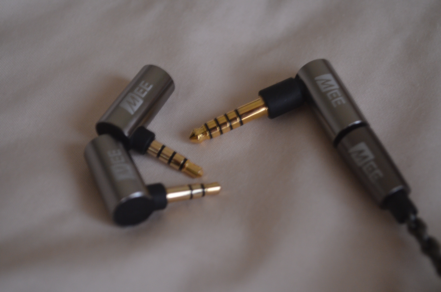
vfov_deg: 20.5
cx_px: 220
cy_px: 146
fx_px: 807
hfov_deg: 30.6
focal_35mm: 66
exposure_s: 1/30
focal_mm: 44
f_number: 5.3
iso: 1600
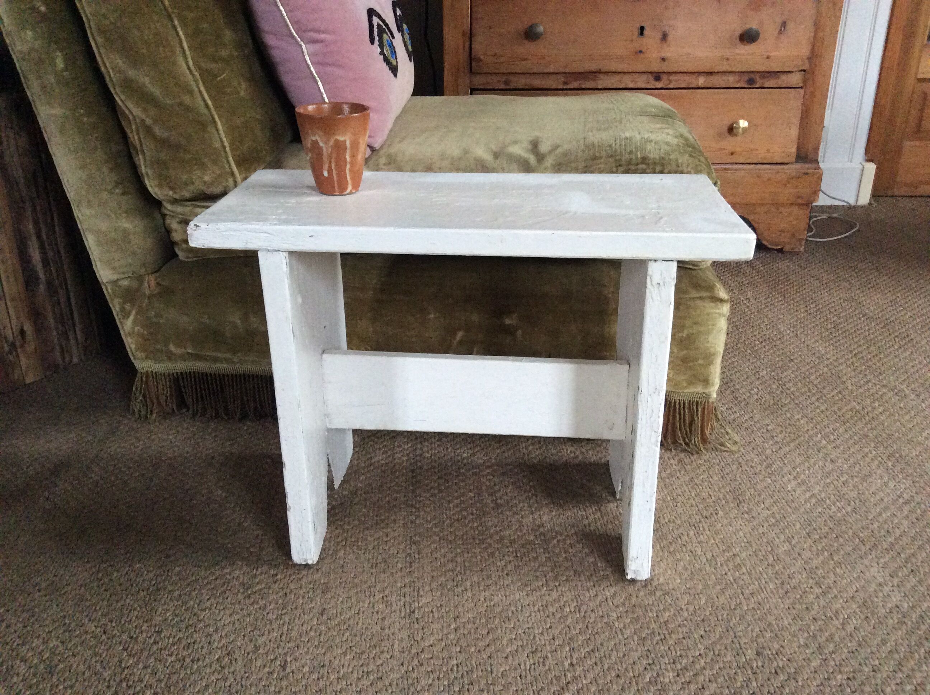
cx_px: 465
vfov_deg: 44.1
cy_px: 348
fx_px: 858
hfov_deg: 56.9
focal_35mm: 32
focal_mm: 3.3
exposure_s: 1/25
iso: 320
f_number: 2.4
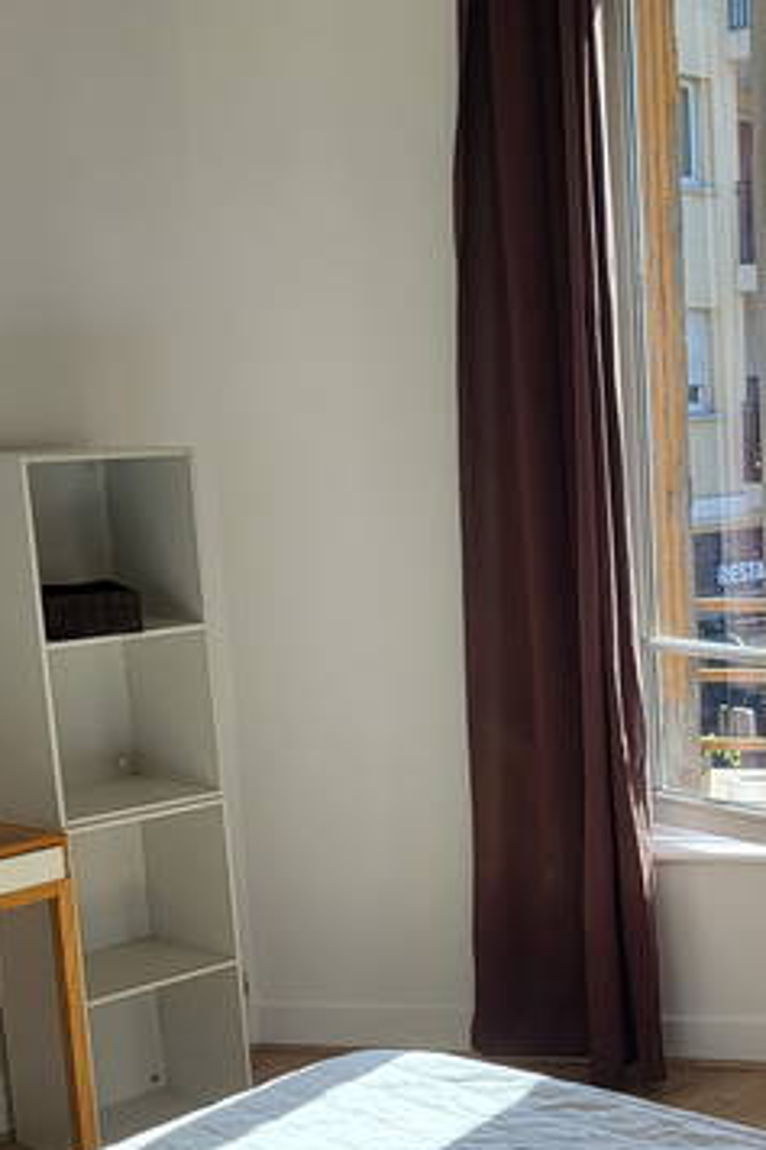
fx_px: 1917
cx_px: 931
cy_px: 749
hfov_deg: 21.0
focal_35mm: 60
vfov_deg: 33.2
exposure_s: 1/460
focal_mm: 5.4
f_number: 1.8
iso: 40
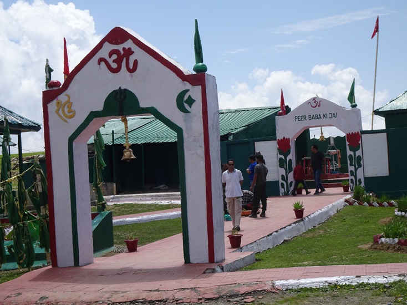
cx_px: 204
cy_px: 152
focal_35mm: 66
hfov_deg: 29.4
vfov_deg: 22.2
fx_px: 776
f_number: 4.5
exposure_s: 1/640
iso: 80
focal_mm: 11.32
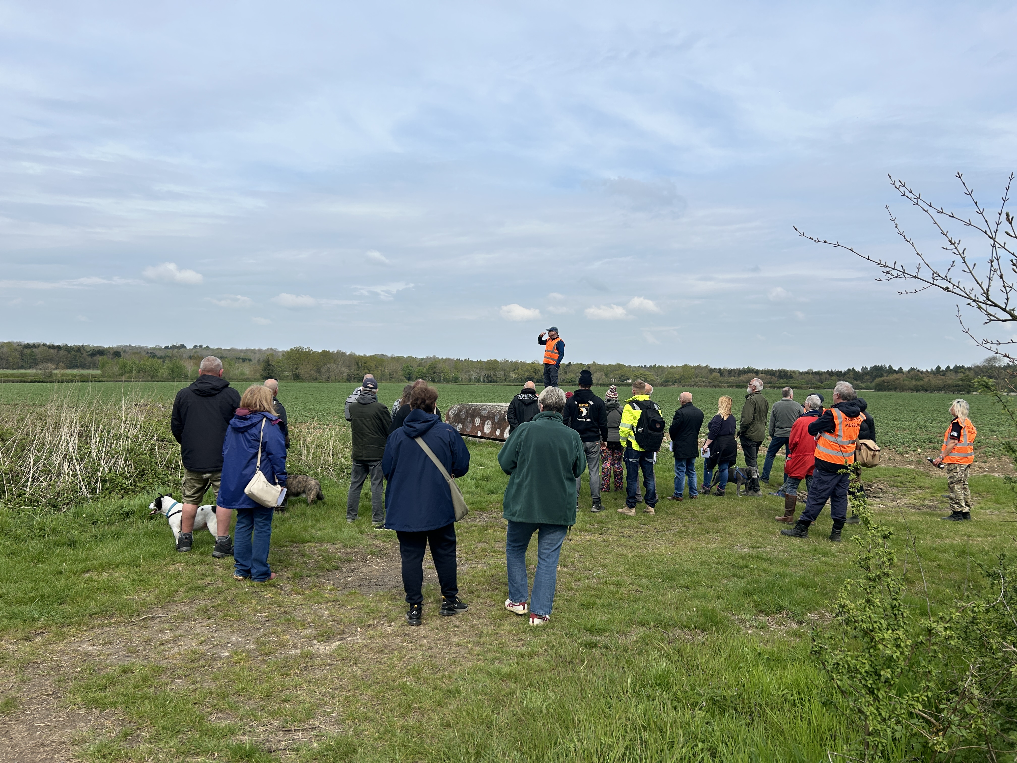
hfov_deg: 67.3
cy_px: 382
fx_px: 764
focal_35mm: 26
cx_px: 508
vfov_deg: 53.1
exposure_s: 1/4831
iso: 50
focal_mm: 5.7
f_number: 1.5
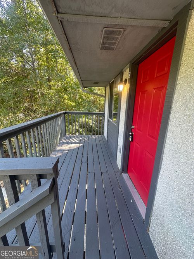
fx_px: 105
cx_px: 97
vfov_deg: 102.1
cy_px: 130
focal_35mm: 14
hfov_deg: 85.7
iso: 100
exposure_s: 1/120
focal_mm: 2.22
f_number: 2.2
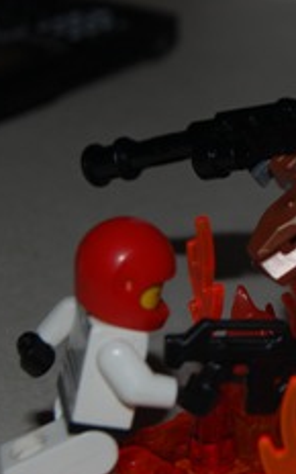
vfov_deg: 17.2
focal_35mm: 121
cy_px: 255
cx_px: 282
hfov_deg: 10.7
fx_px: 1562
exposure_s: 1/60
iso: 200
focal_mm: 46
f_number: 5.3
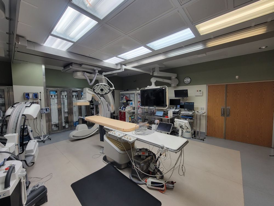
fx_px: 103
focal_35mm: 13
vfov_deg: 89.9
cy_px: 103
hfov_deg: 106.2
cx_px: 137
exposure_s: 1/60
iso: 64
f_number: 2.2
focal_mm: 2.2
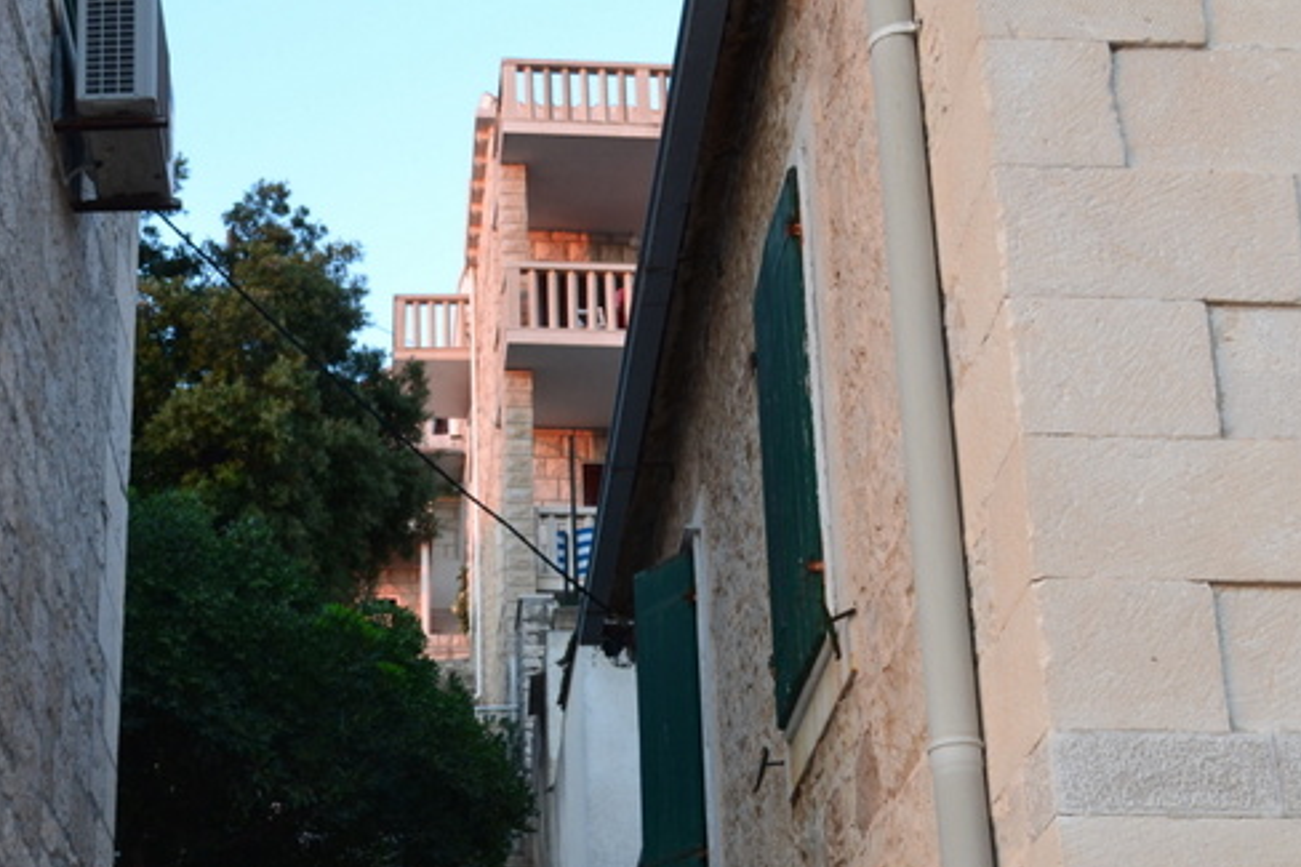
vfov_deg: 21.0
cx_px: 379
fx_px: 2312
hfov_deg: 31.1
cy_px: 680
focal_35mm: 64
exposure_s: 1/25
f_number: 7.1
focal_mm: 26
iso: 400
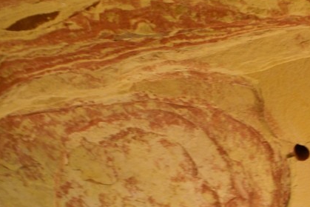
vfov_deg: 19.7
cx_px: 317
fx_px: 569
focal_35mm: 66
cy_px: 233
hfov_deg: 28.4
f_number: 3.5
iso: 400
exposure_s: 1
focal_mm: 18
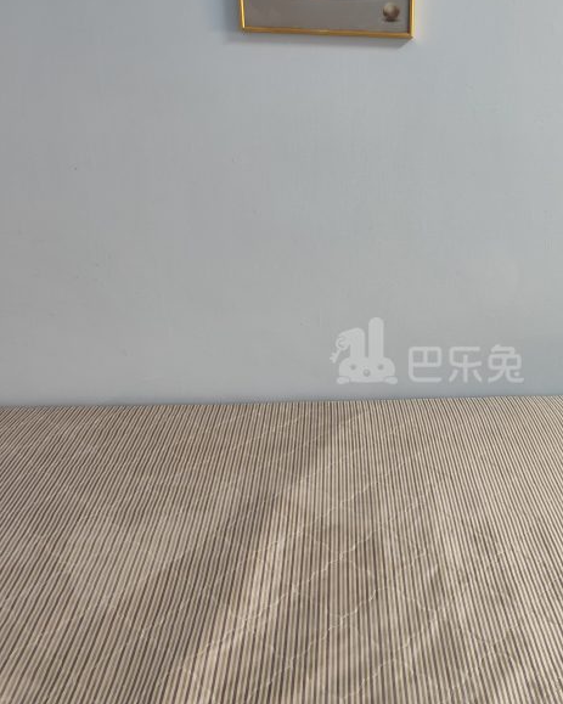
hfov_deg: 45.4
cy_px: 351
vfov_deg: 57.2
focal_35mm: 31
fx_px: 646
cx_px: 427
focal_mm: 6.14
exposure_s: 1/100
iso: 320
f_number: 1.65
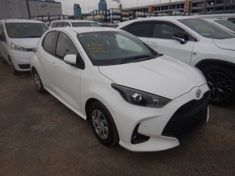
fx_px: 163
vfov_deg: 56.8
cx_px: 118
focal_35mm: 24
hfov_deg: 71.6
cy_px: 88
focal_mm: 4.3
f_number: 2.8
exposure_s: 1/500
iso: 125
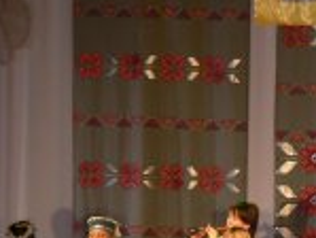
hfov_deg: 5.0
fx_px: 3609
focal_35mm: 395
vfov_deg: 3.8
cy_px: 302
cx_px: 335
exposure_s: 1/40
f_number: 3.3
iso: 80
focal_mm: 24.6
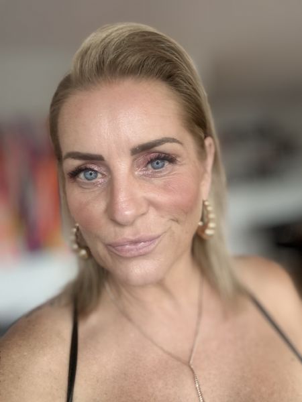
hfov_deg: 46.8
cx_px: 151
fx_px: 349
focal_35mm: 30
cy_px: 201
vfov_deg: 60.0
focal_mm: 2.69
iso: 125
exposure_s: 1/60
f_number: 1.9
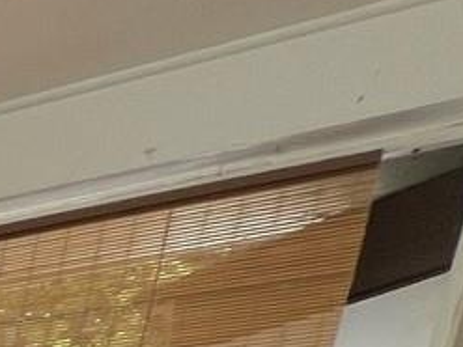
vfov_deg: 12.1
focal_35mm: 84
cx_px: -1008
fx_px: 1124
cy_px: 942
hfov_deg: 10.7
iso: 32
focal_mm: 1.57
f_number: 1.8
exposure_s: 1/173
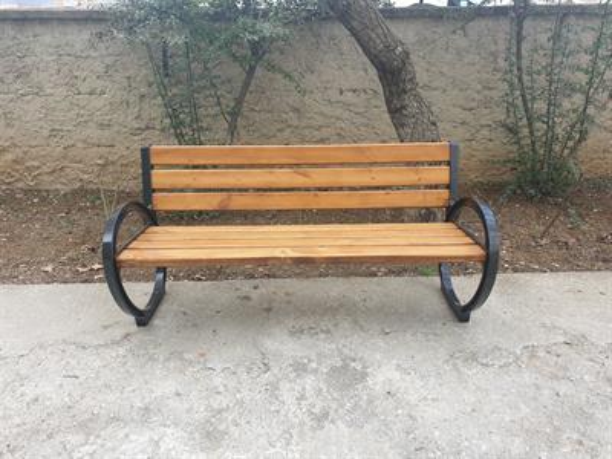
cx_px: 306
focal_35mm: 26
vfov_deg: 53.1
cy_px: 230
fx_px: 460
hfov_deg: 67.3
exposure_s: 1/130
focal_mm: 4.3
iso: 50
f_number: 2.4
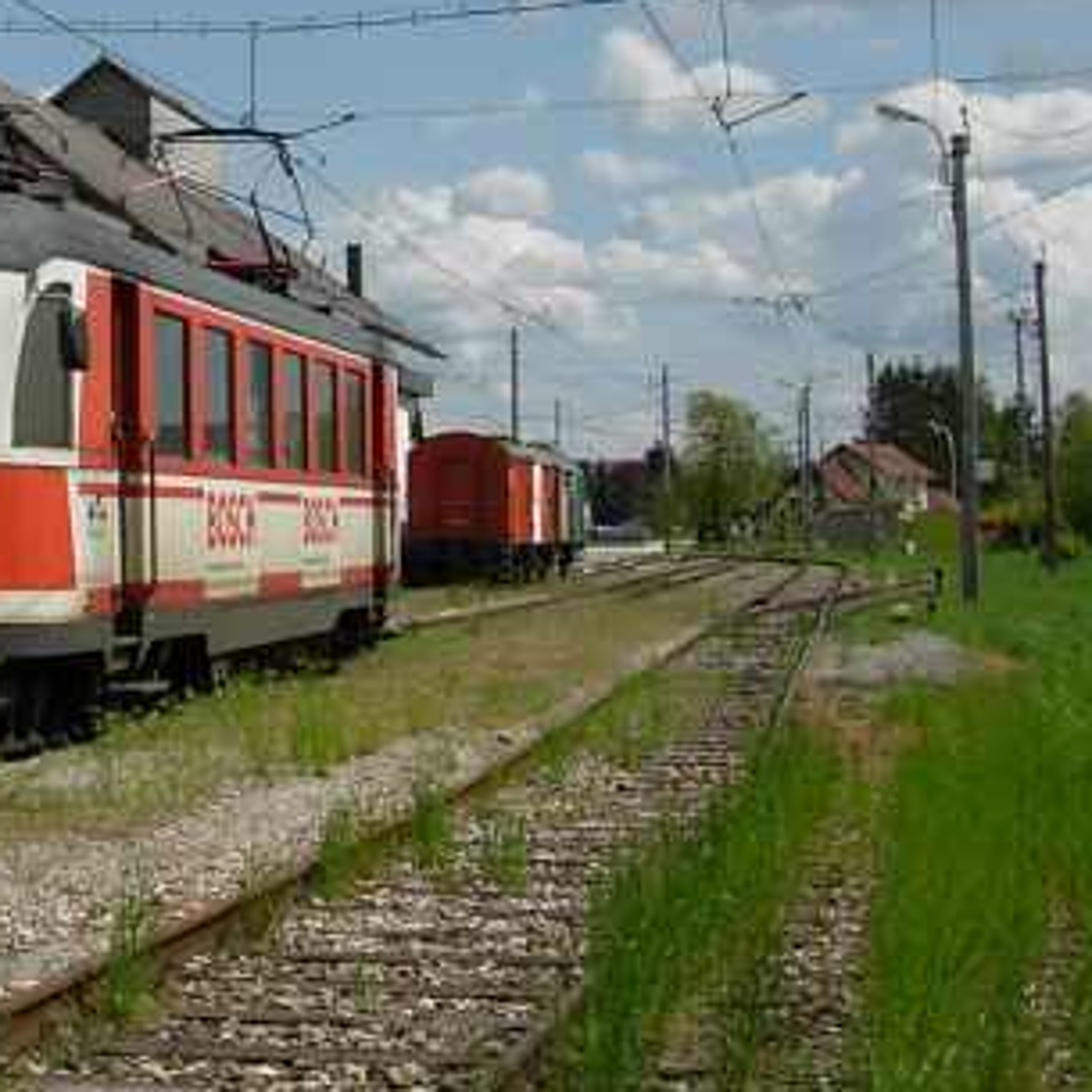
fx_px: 3141
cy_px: 311
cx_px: -218
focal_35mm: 88
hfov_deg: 18.7
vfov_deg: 19.6
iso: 79
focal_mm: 7.8
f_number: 4.8
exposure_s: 1/1218
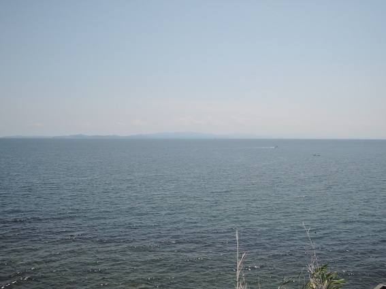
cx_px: 193
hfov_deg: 52.6
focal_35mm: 35
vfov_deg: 40.7
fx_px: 390
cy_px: 144
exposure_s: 1/1250
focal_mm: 7.5
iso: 80
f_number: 3.5
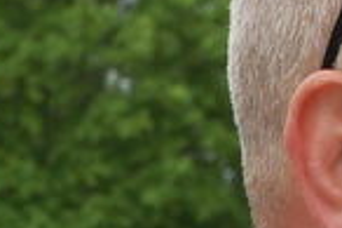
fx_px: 2730
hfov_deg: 7.2
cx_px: 153
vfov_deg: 4.8
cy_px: 201
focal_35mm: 288
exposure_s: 1/200
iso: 200
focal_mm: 35
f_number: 7.1
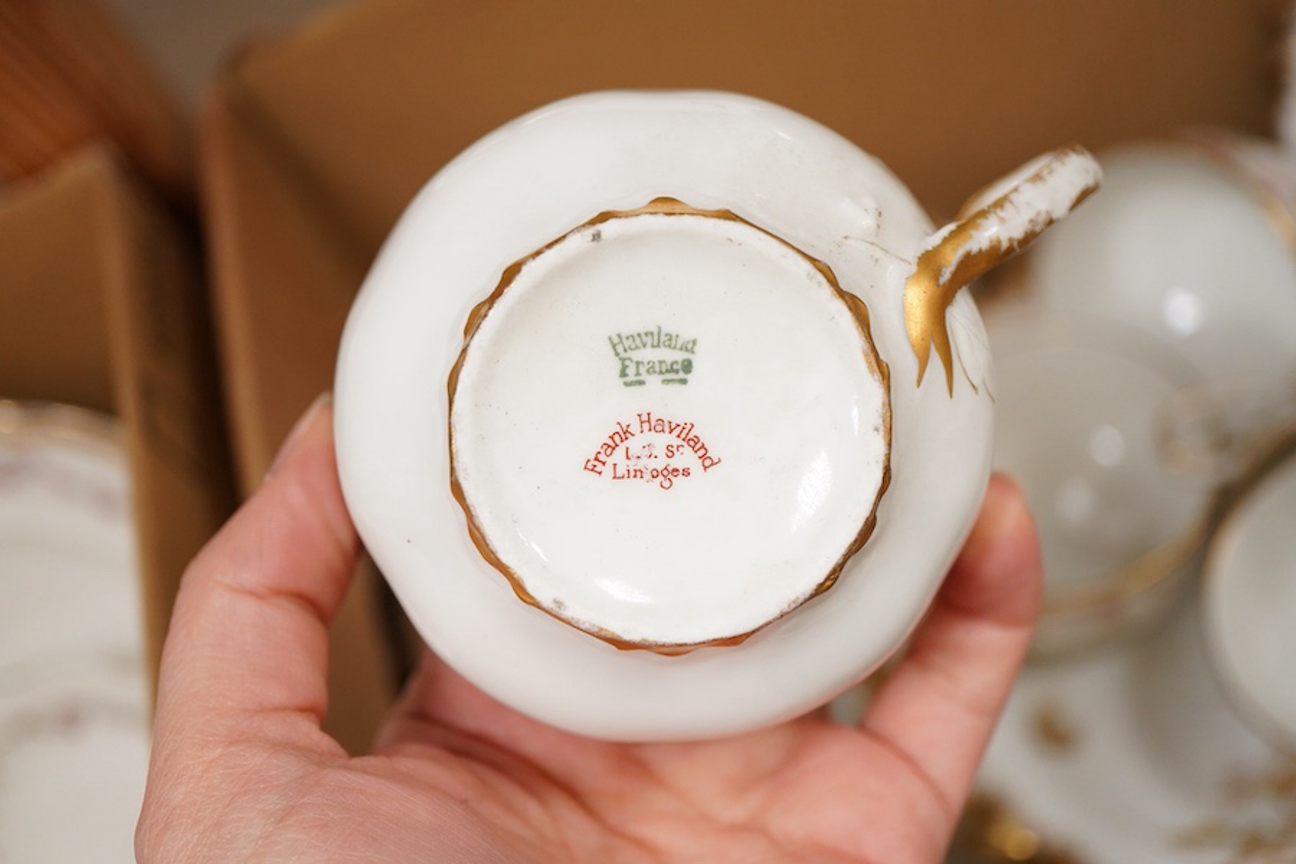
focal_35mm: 45
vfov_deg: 29.9
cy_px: 432
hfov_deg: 43.6
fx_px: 1620
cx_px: 648
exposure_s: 1/125
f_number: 3.5
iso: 1250
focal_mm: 30
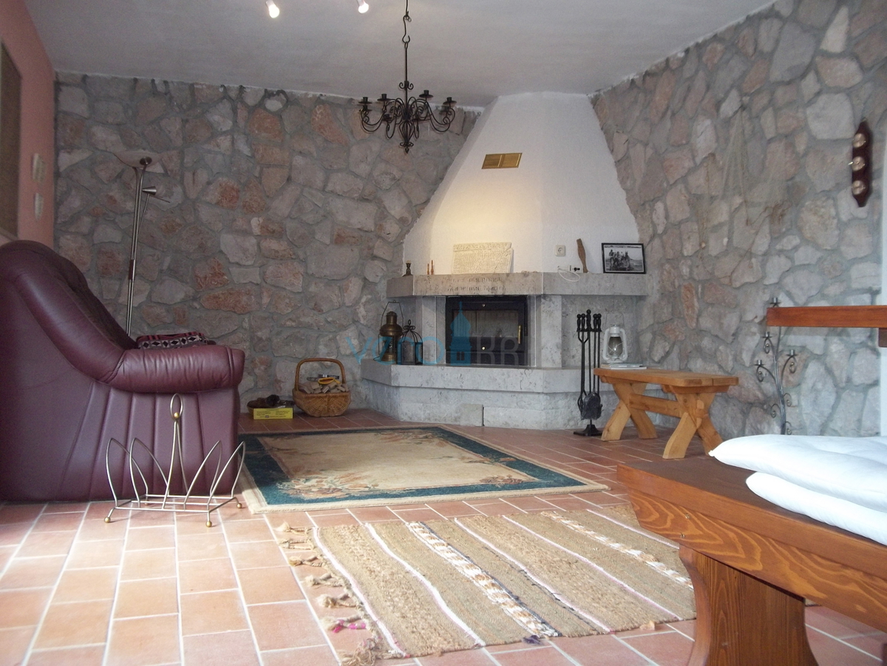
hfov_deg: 56.8
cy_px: 333
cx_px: 444
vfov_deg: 44.2
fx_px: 820
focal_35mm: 32
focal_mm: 5.7
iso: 160
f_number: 2.9
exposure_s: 1/30
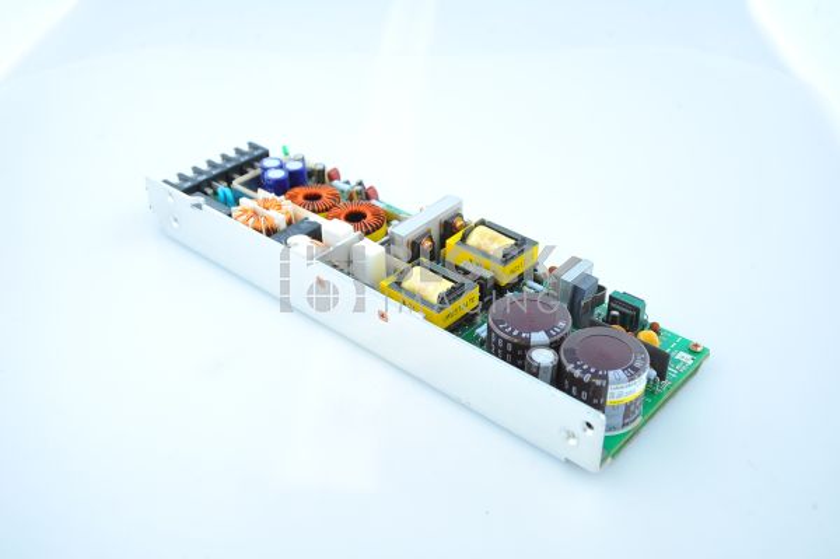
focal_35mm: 42
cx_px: 420
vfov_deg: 31.8
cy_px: 280
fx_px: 979
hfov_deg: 46.4
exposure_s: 1/100
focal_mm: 42
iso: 800
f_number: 7.1
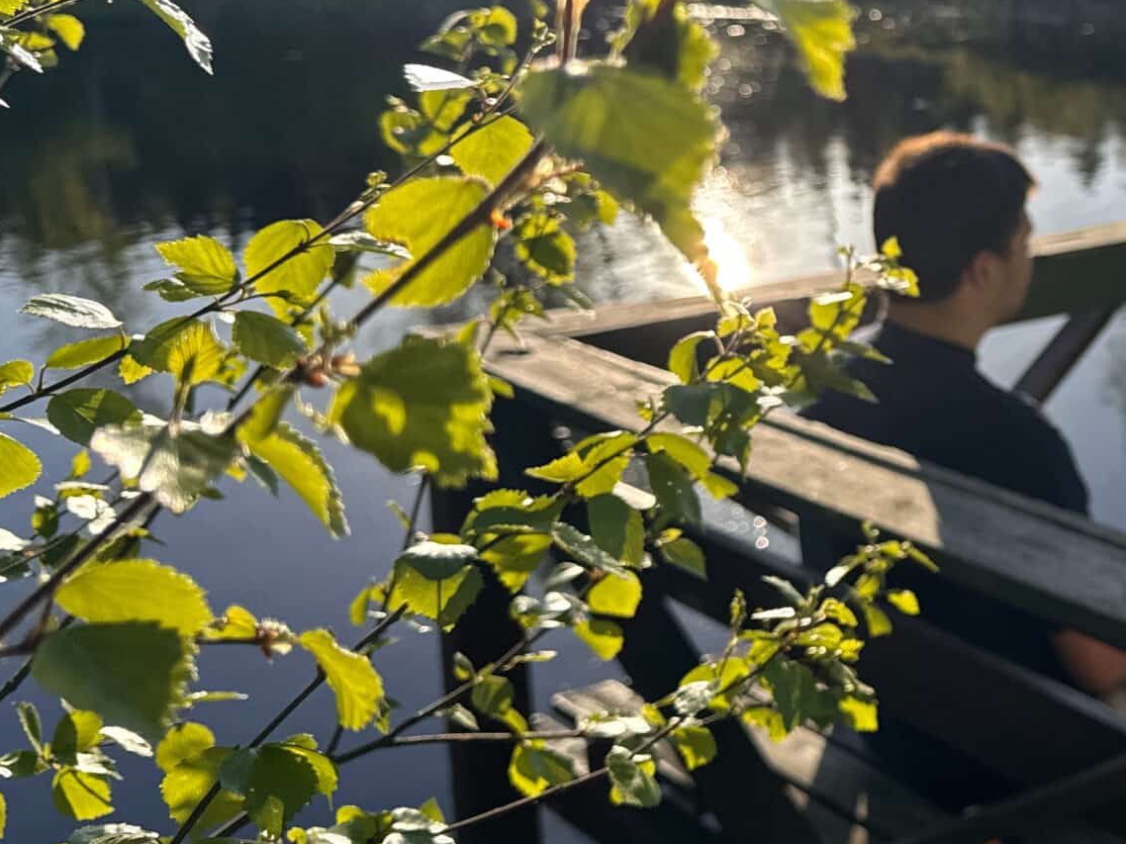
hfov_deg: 32.8
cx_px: 1110
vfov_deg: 26.6
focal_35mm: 54
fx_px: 1756
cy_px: 187
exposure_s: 1/3413
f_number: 1.78
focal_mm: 6.76
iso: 80
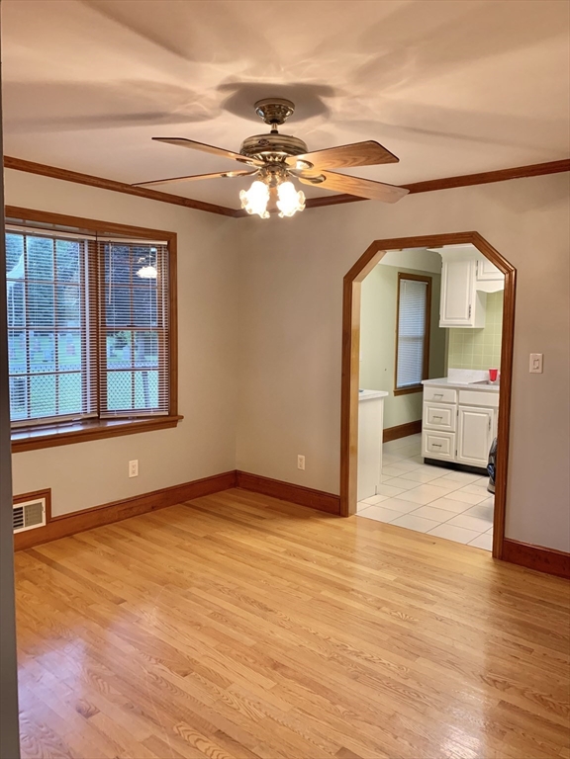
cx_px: 285
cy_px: 380
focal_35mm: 26
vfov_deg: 67.3
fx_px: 571
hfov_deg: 53.1
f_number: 1.8
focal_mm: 4.25
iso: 160
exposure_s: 1/60
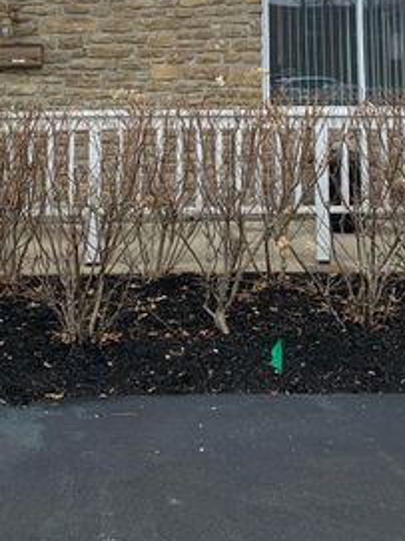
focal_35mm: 64
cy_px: -65
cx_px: 211
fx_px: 999
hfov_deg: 22.9
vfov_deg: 27.5
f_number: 1.8
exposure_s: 1/1718
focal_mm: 4.25
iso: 25
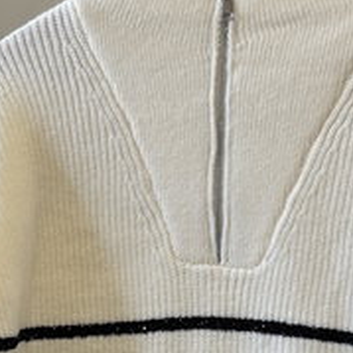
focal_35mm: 137
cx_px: 89
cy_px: 238
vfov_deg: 12.7
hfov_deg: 12.7
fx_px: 1581
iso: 64
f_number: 1.6
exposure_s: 1/50
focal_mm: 5.96
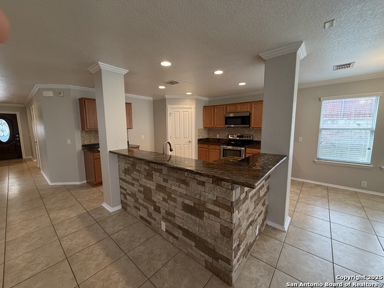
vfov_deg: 85.7
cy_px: 144
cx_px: 192
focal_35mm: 14
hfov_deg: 102.1
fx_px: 155
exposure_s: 1/120
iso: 320
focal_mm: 2.22
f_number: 2.2
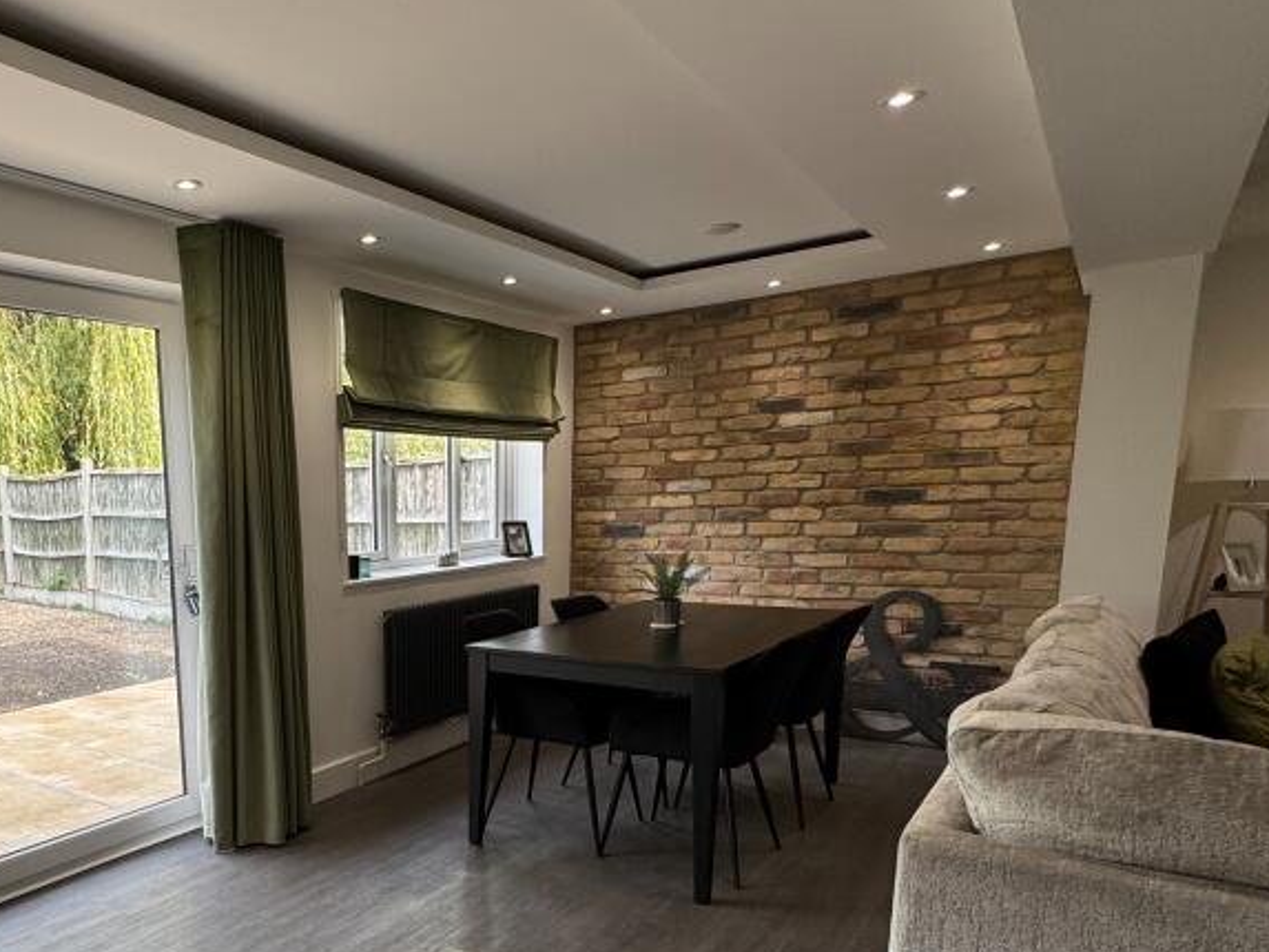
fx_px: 917
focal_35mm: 25
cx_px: 303
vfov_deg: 53.4
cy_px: 662
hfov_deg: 64.8
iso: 40
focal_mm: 2.22
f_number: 2.2
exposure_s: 1/131
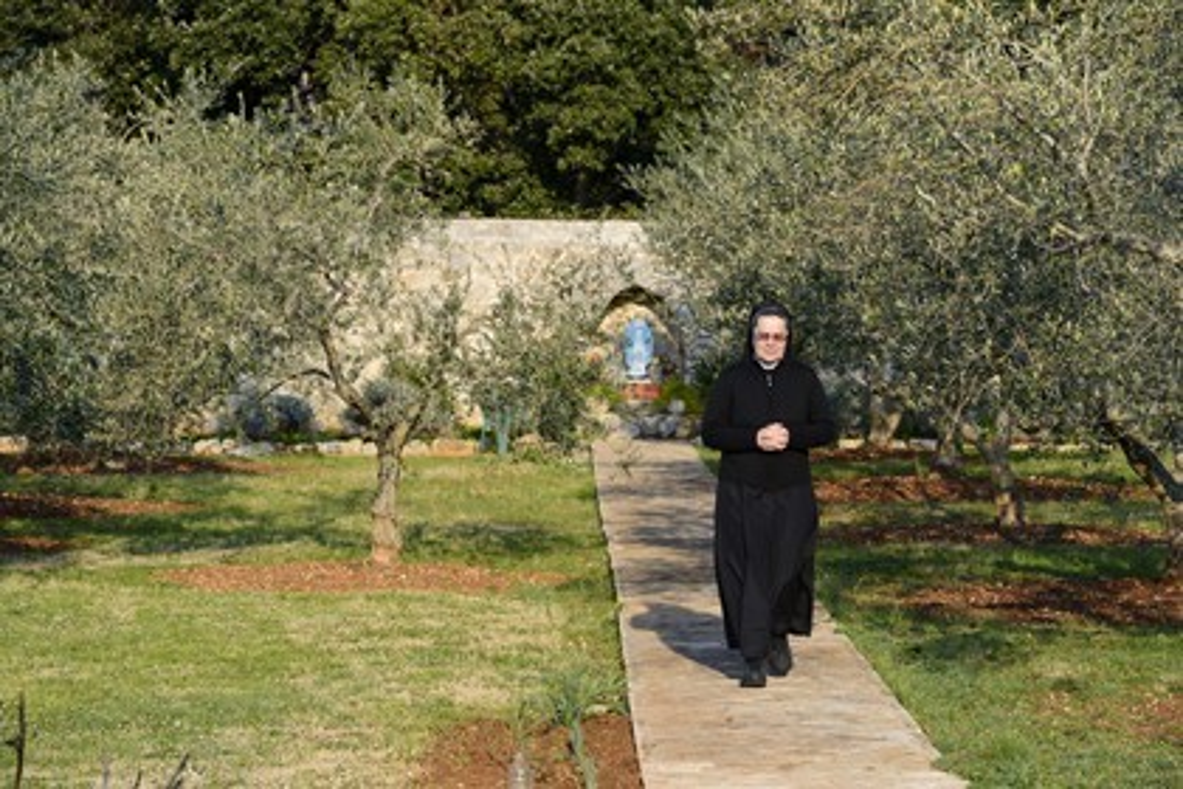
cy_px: 394
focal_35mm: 130
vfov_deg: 10.5
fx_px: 4272
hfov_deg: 15.8
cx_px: 592
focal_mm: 130
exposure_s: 1/200
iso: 200
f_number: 9
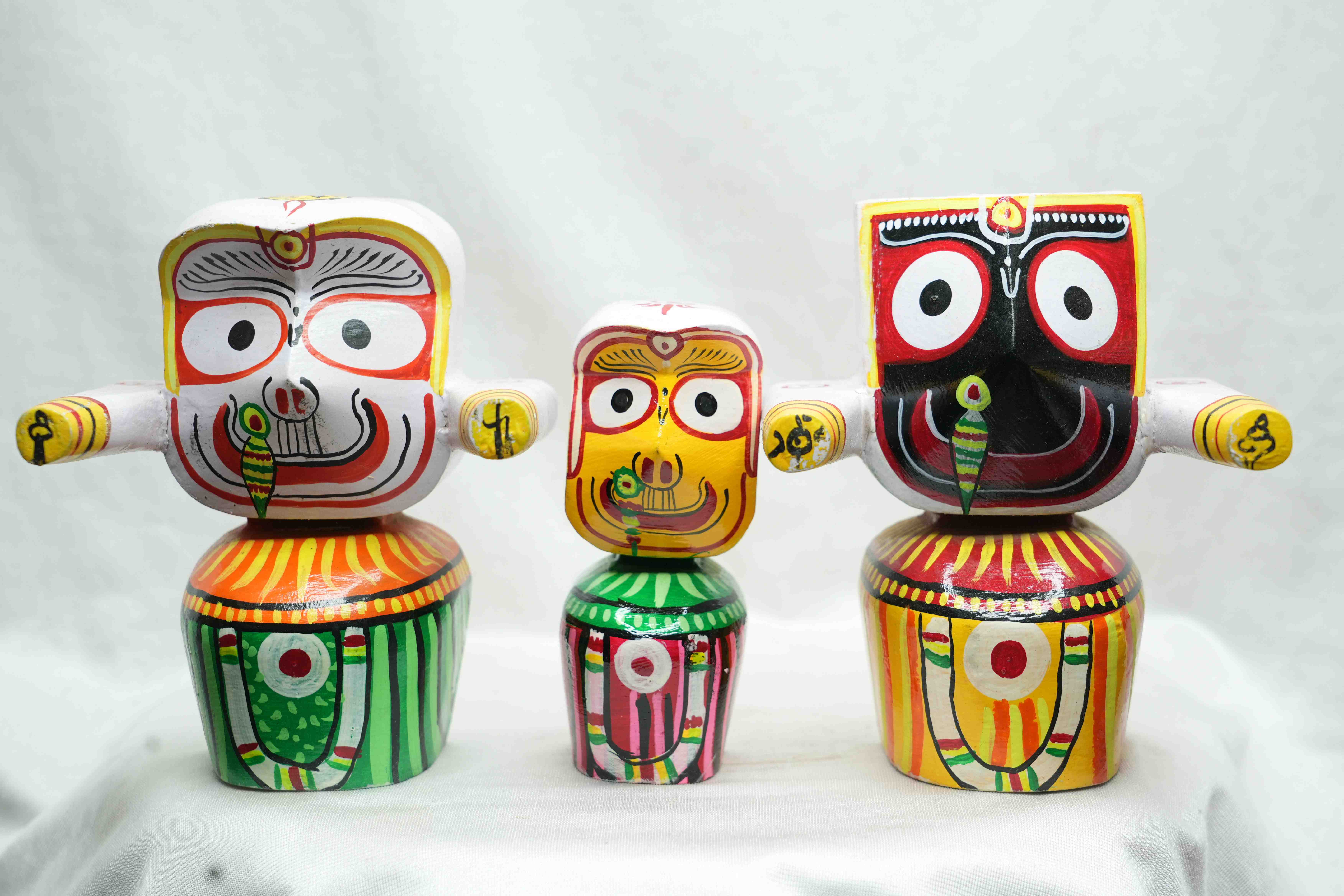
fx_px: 2128
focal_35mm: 57
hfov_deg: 35.1
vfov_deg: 23.8
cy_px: 448
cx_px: 672
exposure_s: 1/50
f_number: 7.1
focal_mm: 57
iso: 400
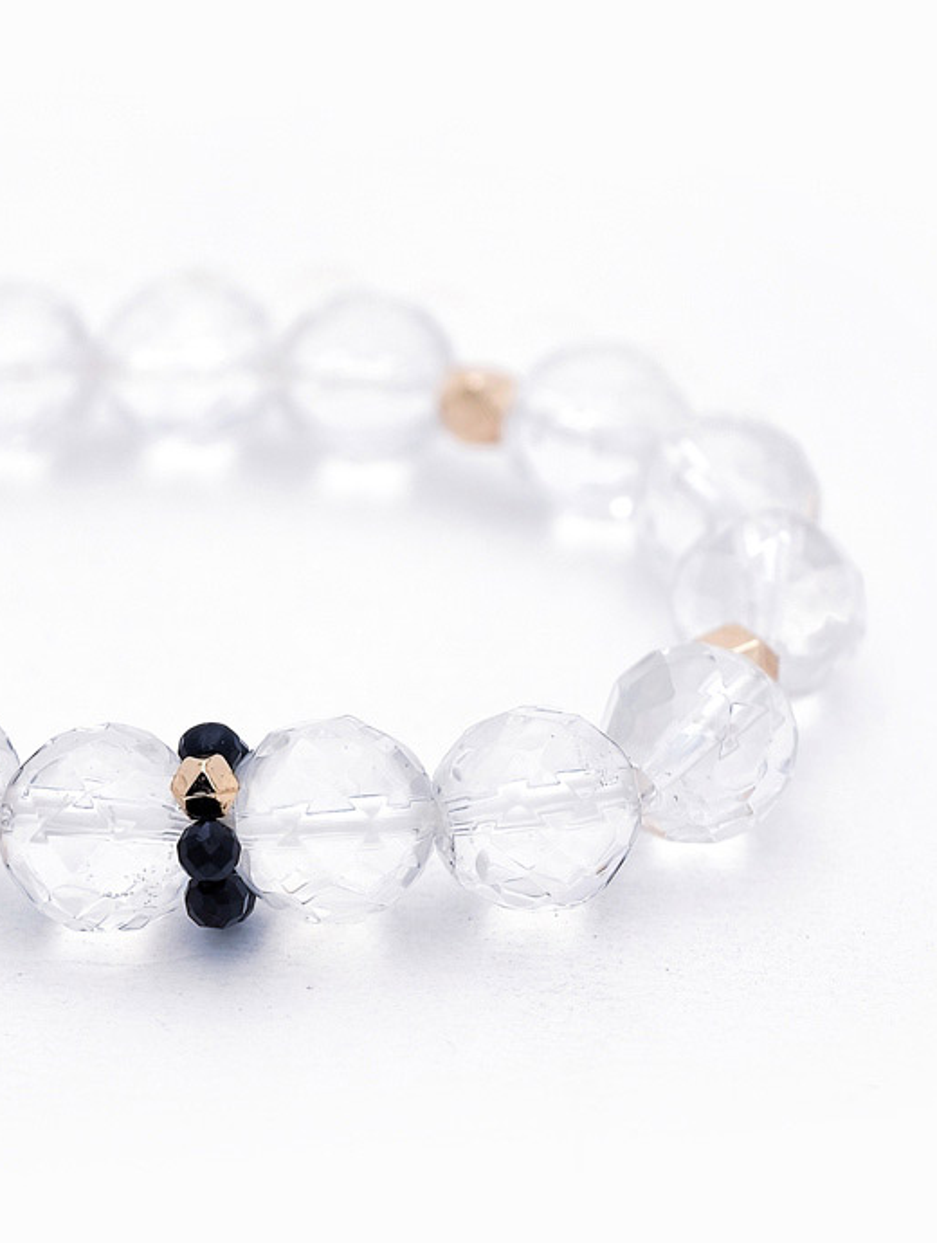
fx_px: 6189
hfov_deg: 8.6
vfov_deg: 11.5
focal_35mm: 172
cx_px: 238
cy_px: 597
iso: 125
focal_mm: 22.48
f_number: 2.67
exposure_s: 1/161
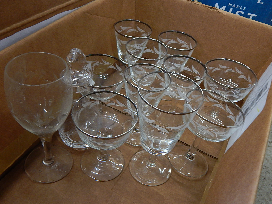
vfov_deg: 41.8
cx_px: 136
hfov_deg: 54.0
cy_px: 102
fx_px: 267
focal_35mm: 34
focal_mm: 6.1
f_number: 3.3
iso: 280
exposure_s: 1/30
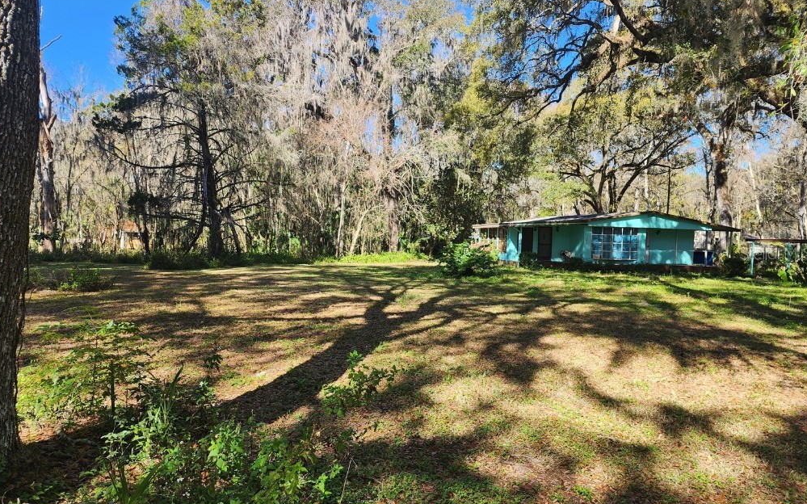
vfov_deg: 49.3
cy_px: 253
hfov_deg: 72.6
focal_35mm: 25
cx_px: 402
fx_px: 550
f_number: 1.8
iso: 12
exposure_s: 1/305
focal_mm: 6.4
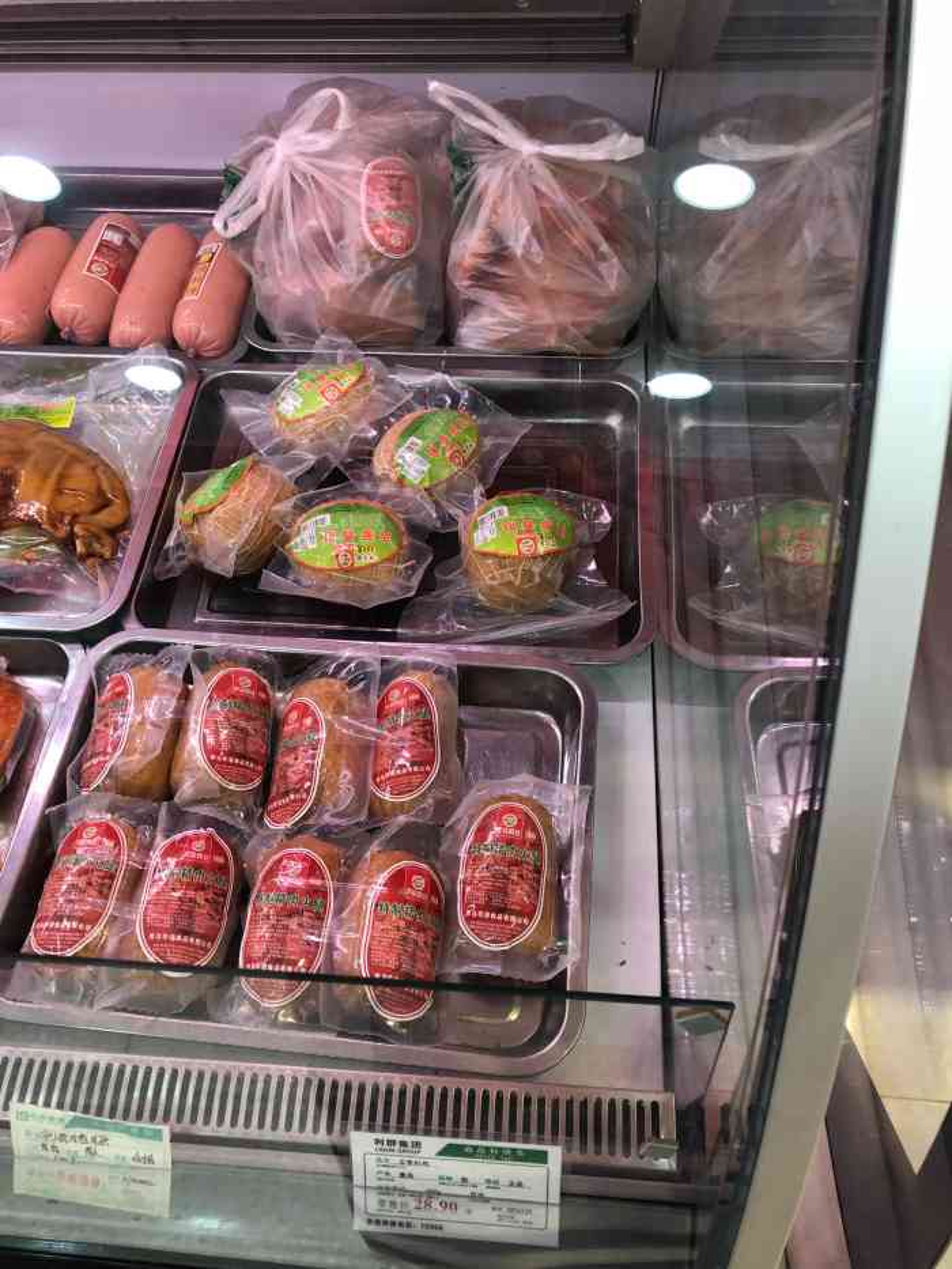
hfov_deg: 49.8
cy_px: 634
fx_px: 1026
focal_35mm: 28
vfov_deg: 63.4
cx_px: 476
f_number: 1.8
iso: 32
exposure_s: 1/33
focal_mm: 4
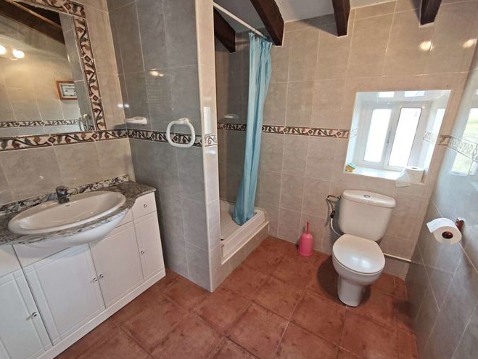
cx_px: 248
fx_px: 207
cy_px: 183
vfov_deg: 81.7
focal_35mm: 15
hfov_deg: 98.1
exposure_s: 1/33.3
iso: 250
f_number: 2.2
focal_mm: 2.16
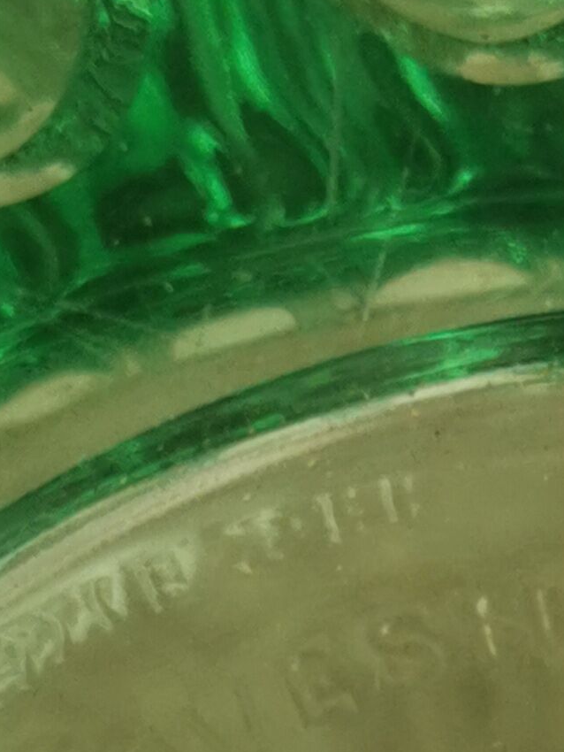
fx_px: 3539
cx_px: 739
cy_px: 1040
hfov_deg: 9.0
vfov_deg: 11.7
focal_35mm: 163
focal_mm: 5.58
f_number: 1.8
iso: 64
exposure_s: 1/100
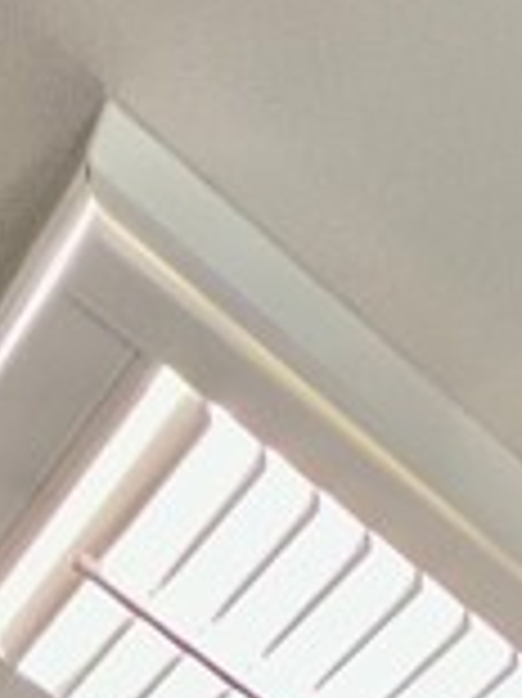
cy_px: 2130
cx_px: -400
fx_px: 1732
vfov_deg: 11.3
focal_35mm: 86
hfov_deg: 15.0
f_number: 1.8
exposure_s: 1/86
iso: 250
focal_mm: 1.57
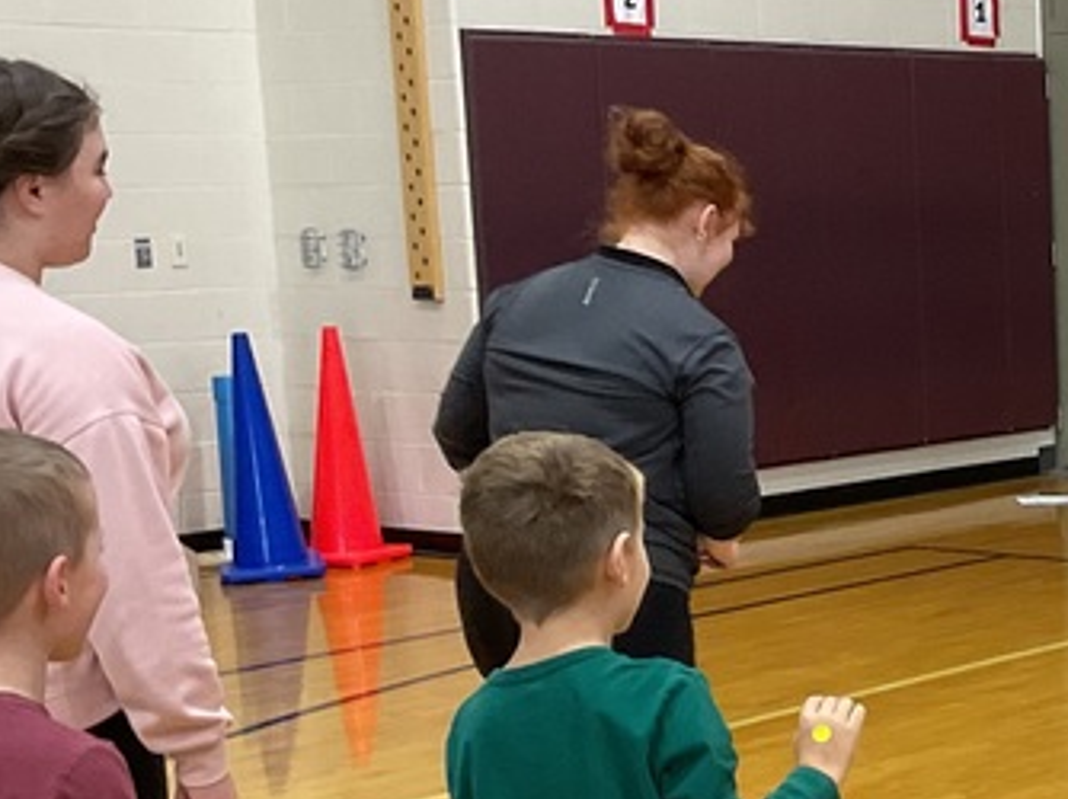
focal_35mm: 89
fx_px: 2744
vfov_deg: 16.5
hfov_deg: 20.3
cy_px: 614
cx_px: 1349
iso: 80
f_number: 1.8
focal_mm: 3
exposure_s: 1/60
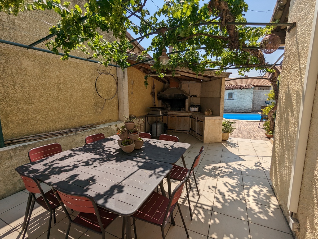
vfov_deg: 78.3
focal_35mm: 16
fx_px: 147
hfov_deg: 94.4
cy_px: 120
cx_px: 159
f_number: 2.2
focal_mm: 2.35
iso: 49
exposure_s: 1/2513
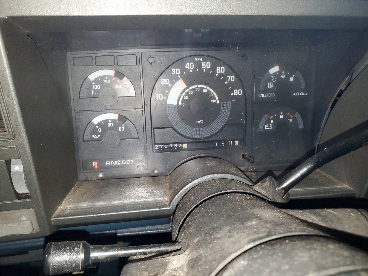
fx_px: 276
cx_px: 184
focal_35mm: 26
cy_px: 138
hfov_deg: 67.3
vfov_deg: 53.1
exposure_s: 1/20
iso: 295
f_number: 1.5
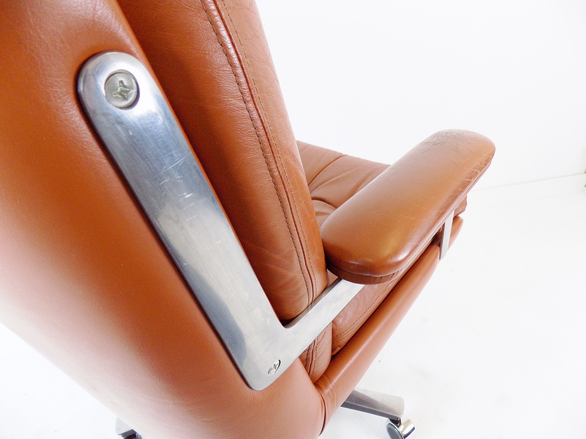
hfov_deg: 73.9
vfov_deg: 58.9
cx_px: 293
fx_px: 389
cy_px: 220
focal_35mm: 23
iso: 160
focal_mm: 4
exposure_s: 1/30
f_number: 3.1
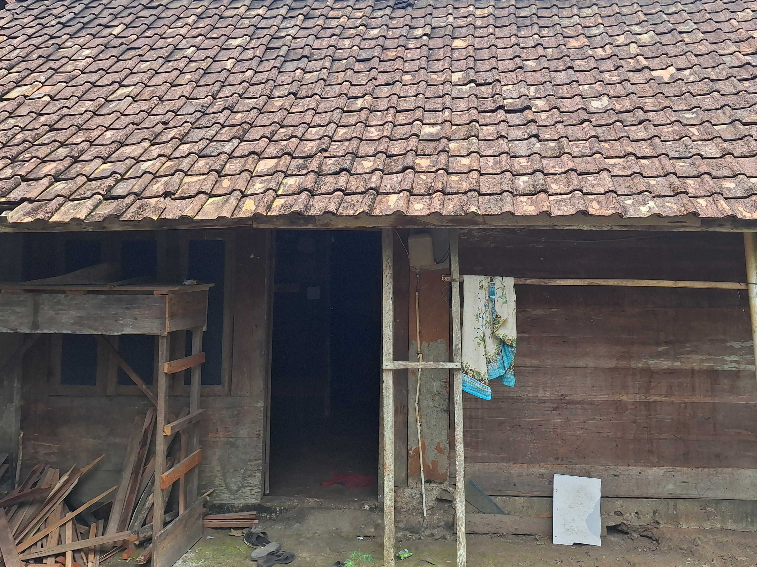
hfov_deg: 59.8
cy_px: 213
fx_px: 656
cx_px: 421
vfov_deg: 46.4
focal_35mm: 30
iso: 40
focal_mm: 5.54
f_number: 1.8
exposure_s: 1/1250
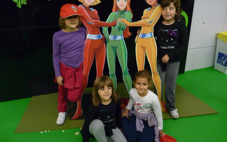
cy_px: 73
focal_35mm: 31
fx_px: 192
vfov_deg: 40.6
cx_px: 118
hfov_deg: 61.2
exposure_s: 1/30
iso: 400
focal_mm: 4.9
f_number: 3.3
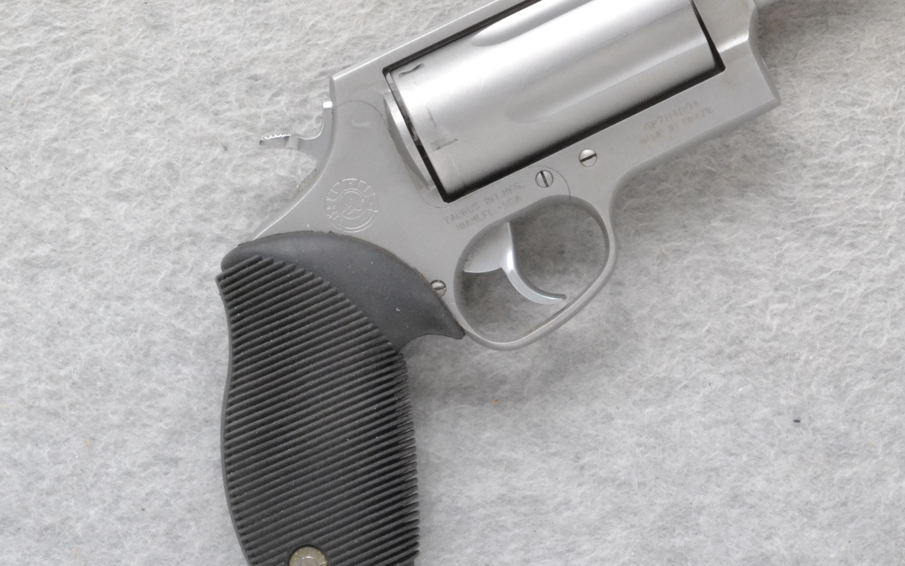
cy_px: 190
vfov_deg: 14.5
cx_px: 560
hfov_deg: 23.0
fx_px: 2220
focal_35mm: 90
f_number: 20
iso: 3200
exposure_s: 1/60
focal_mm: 36
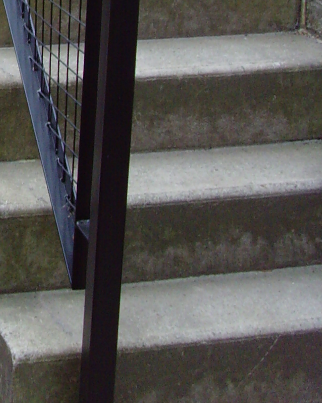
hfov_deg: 12.6
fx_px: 1394
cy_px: -179
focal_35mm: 117
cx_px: -140
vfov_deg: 15.3
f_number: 3.5
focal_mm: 6.6
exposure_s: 1/45
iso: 160
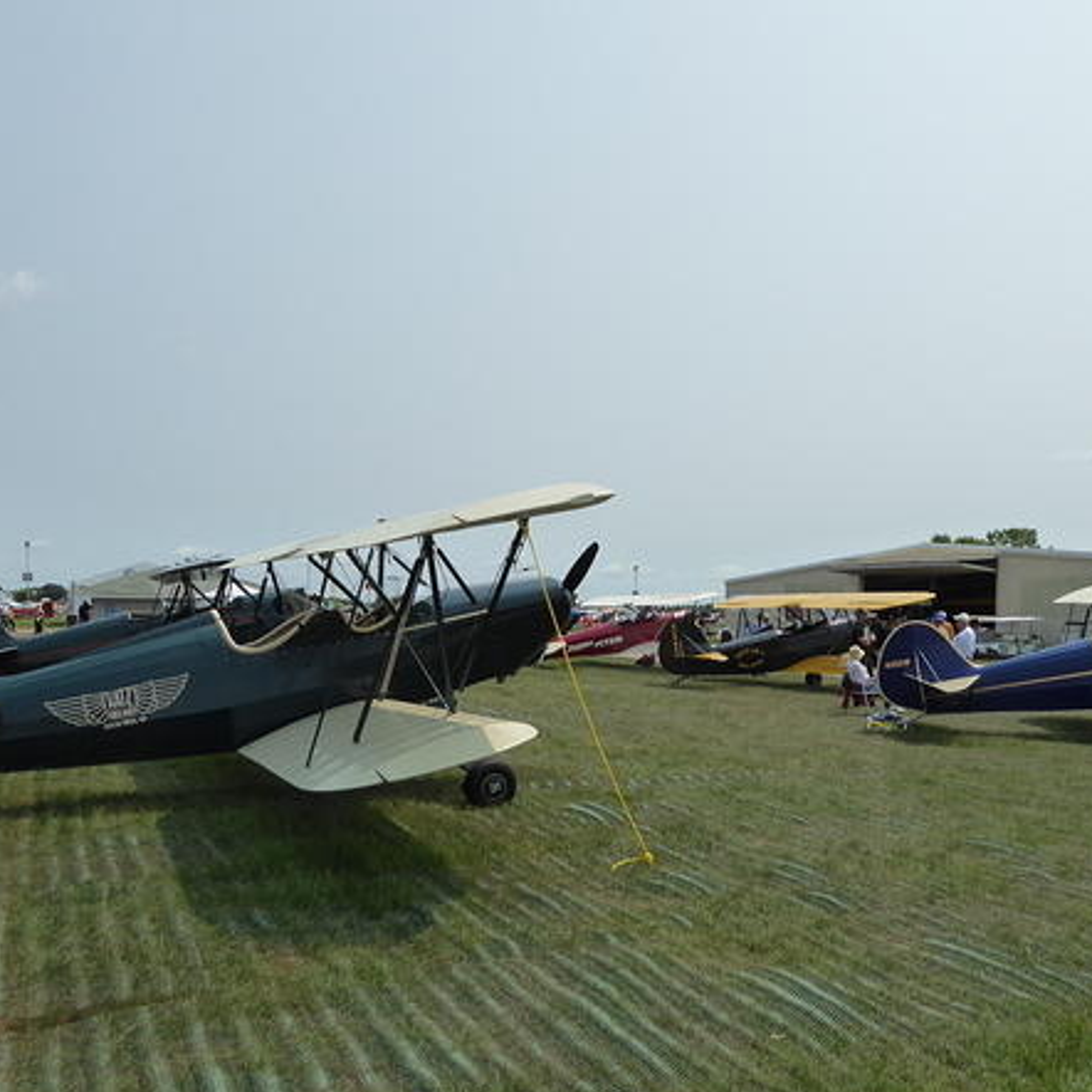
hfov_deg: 50.8
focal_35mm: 32
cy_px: 588
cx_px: 650
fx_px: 1142
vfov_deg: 51.1
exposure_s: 1/1600
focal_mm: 4.3
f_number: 3.5
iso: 160
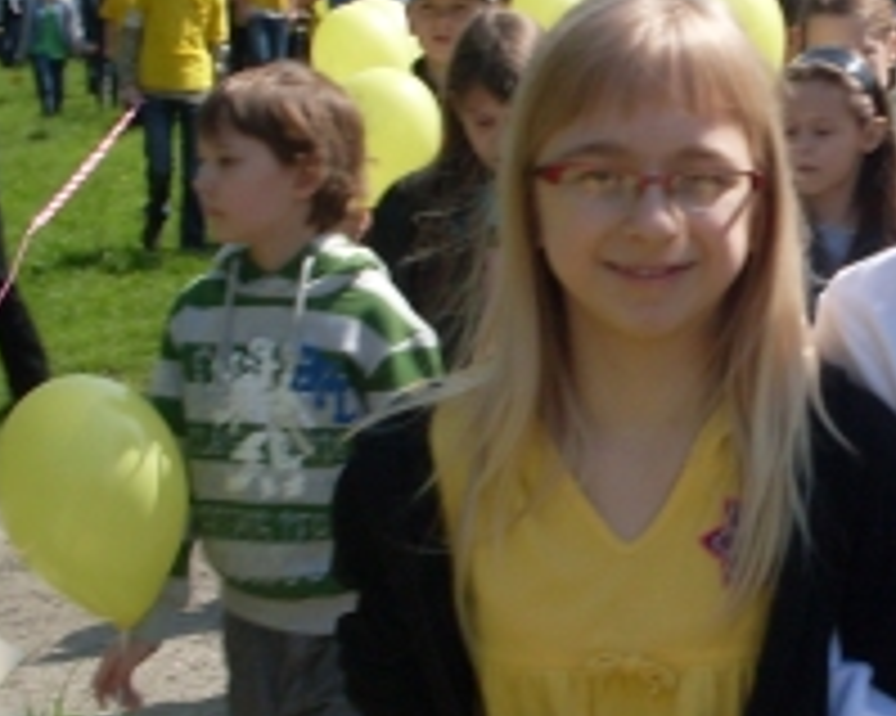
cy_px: 284
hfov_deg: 18.8
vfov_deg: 15.5
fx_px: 2624
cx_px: 905
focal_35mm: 99
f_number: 8.4
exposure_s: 1/125
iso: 80
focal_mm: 6.3
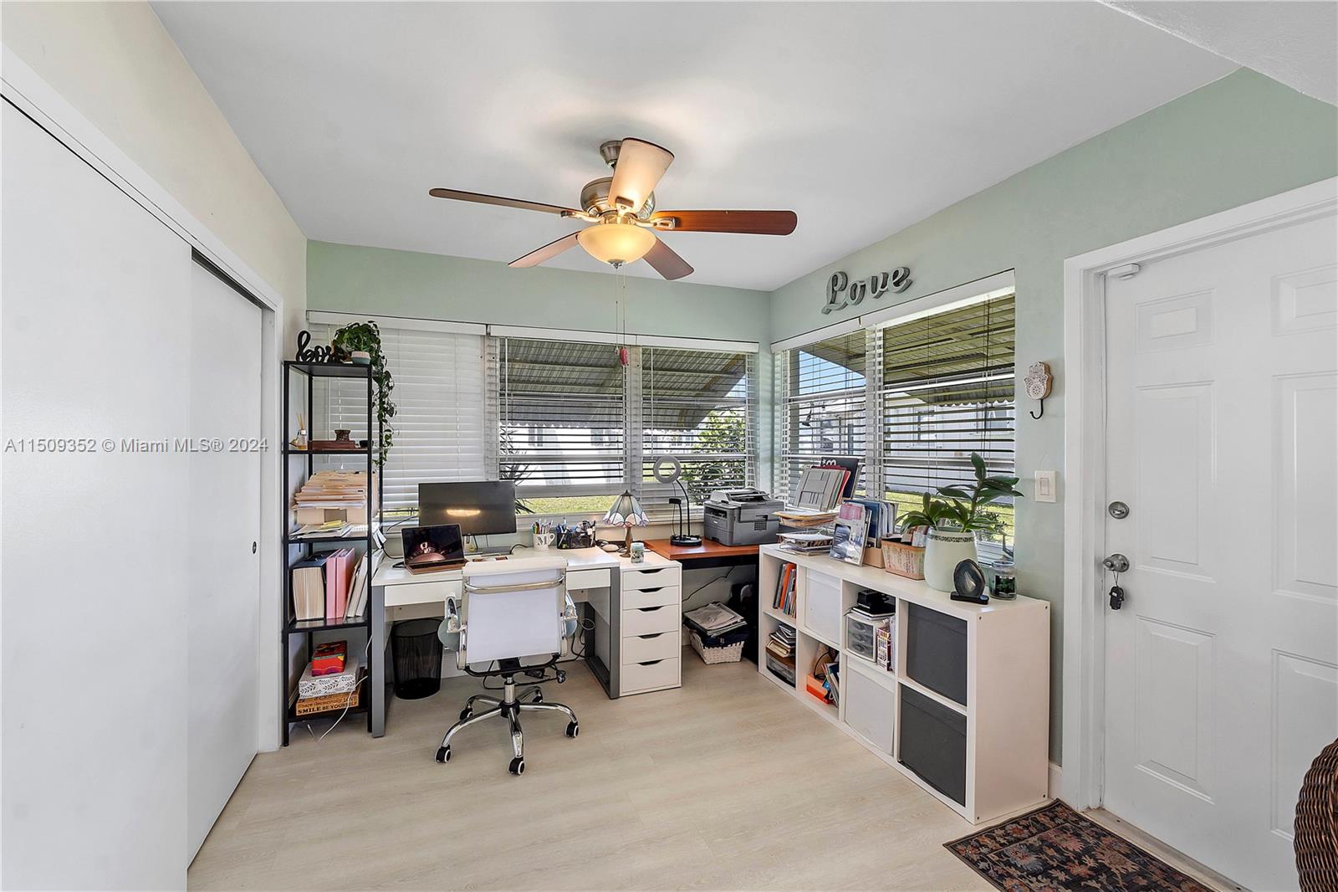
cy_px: 446
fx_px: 585
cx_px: 669
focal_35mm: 16
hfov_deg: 97.6
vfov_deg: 74.6
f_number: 11
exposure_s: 1/10
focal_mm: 10.5
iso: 160
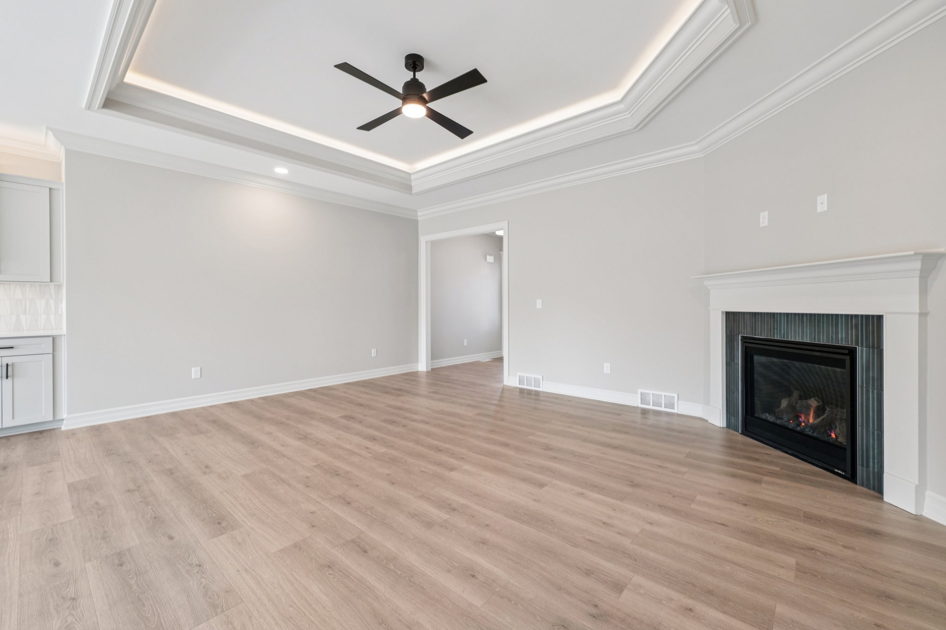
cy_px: 315
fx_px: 394
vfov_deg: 77.3
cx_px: 473
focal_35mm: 15
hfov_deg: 100.4
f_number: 9
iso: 400
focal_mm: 15
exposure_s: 1/20
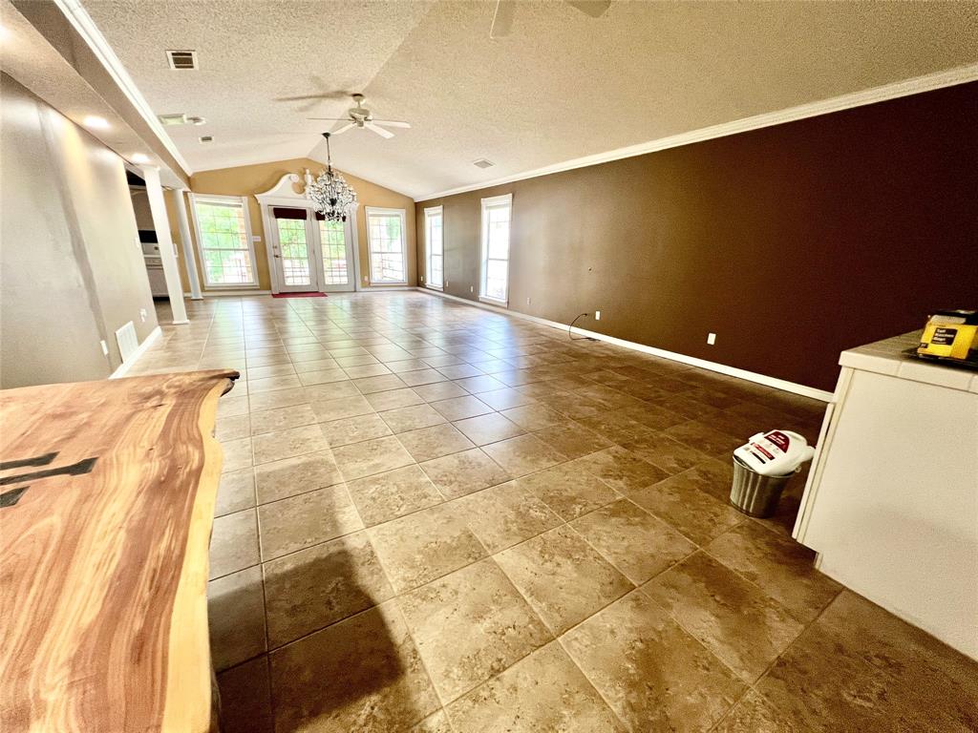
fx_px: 367
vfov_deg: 89.9
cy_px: 366
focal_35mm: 13
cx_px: 489
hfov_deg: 106.2
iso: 200
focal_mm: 1.57
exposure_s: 1/60
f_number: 1.8
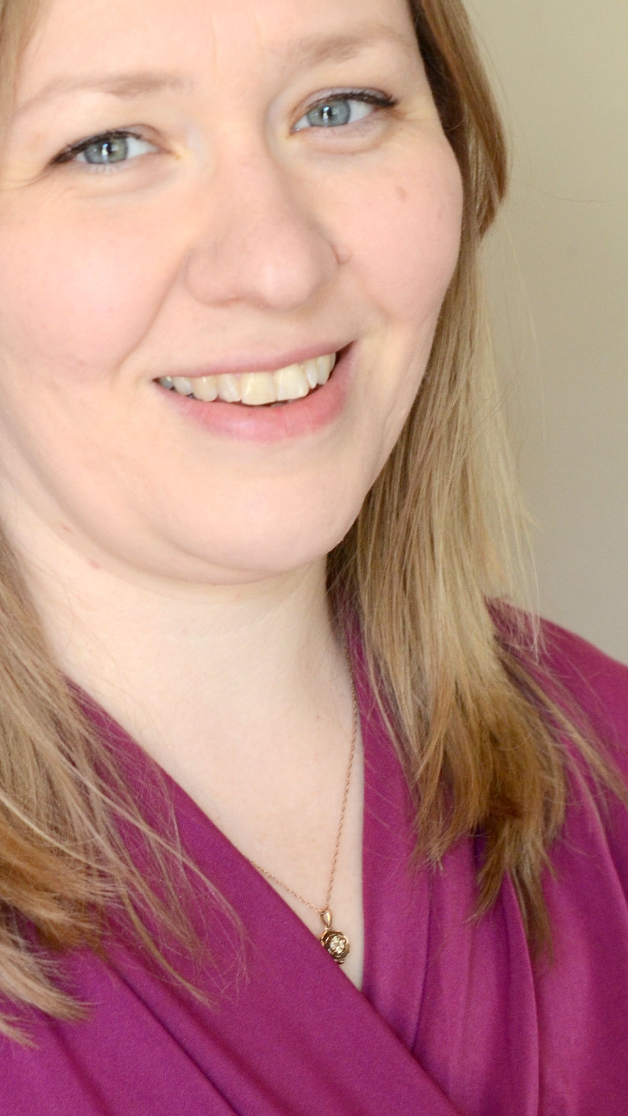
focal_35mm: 94
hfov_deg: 12.8
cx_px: 161
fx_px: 2782
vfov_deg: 22.6
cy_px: 419
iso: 640
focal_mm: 40
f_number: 5
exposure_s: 1/60
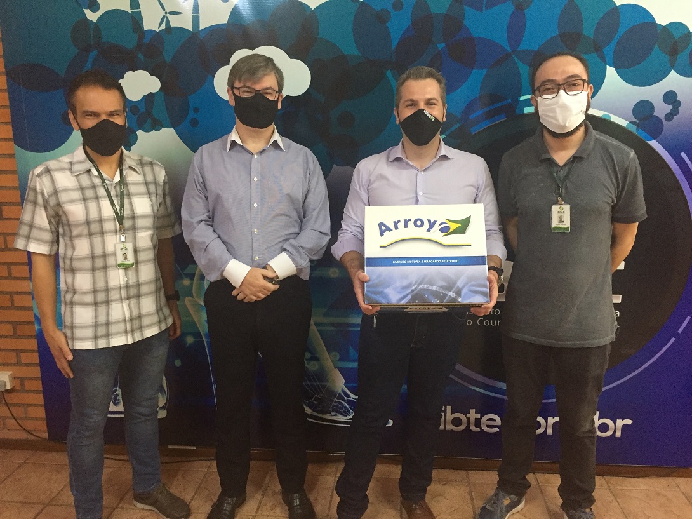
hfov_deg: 61.7
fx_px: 580
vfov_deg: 48.2
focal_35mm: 29
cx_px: 346
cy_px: 260
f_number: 2.2
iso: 200
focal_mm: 4.15
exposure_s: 1/30
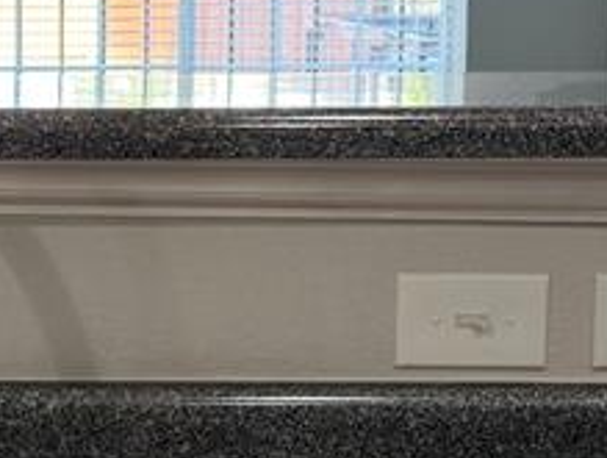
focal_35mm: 112
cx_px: -50
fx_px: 1967
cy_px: 183
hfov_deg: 17.0
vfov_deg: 13.3
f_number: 1.78
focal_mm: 6.76
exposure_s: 1/120
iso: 200
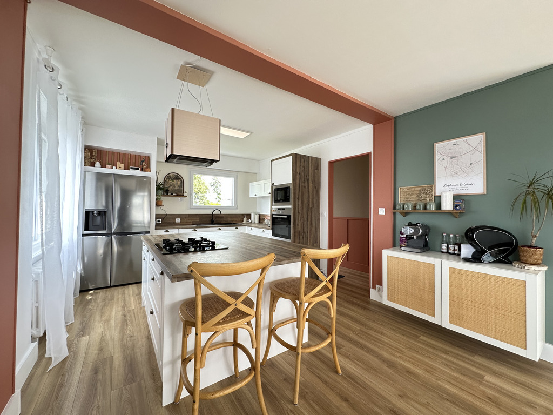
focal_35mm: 14
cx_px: 276
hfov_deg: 102.1
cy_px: 208
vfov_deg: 85.7
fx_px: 224
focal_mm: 2.22
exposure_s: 1/99
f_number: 2.2
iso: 100
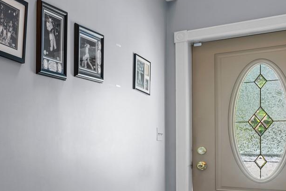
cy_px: 142
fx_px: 373
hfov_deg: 29.5
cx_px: -121
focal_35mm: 47
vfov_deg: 28.3
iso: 200
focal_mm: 14
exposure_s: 1.6
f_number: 10
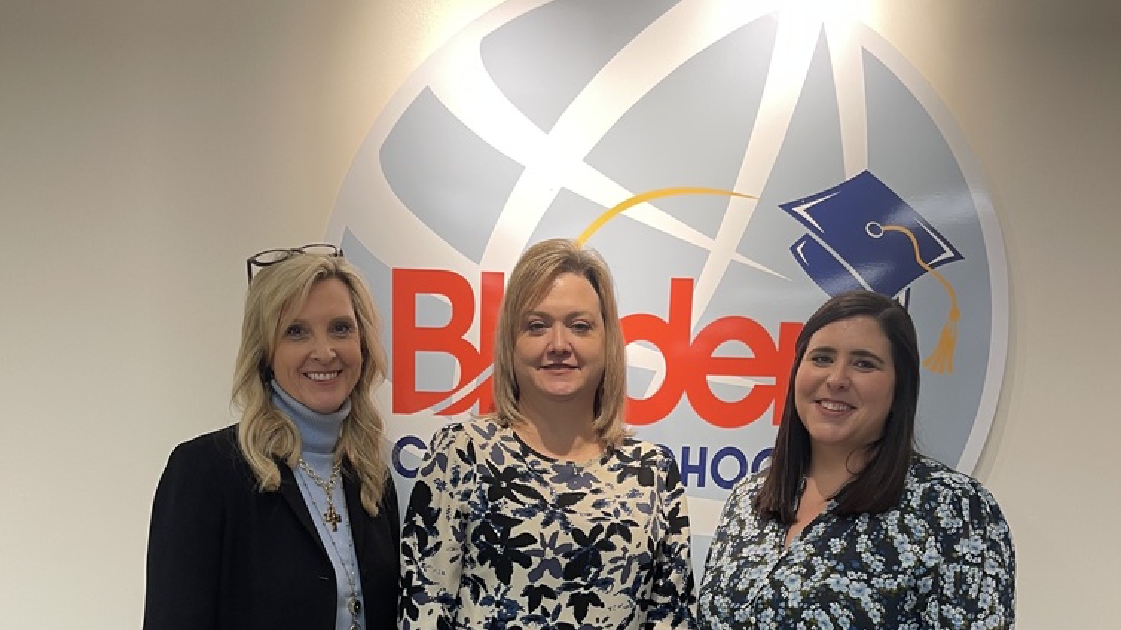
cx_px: 569
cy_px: 664
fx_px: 1100
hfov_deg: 54.0
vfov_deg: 29.4
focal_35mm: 37
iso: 80
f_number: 1.6
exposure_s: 1/60
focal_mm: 5.1
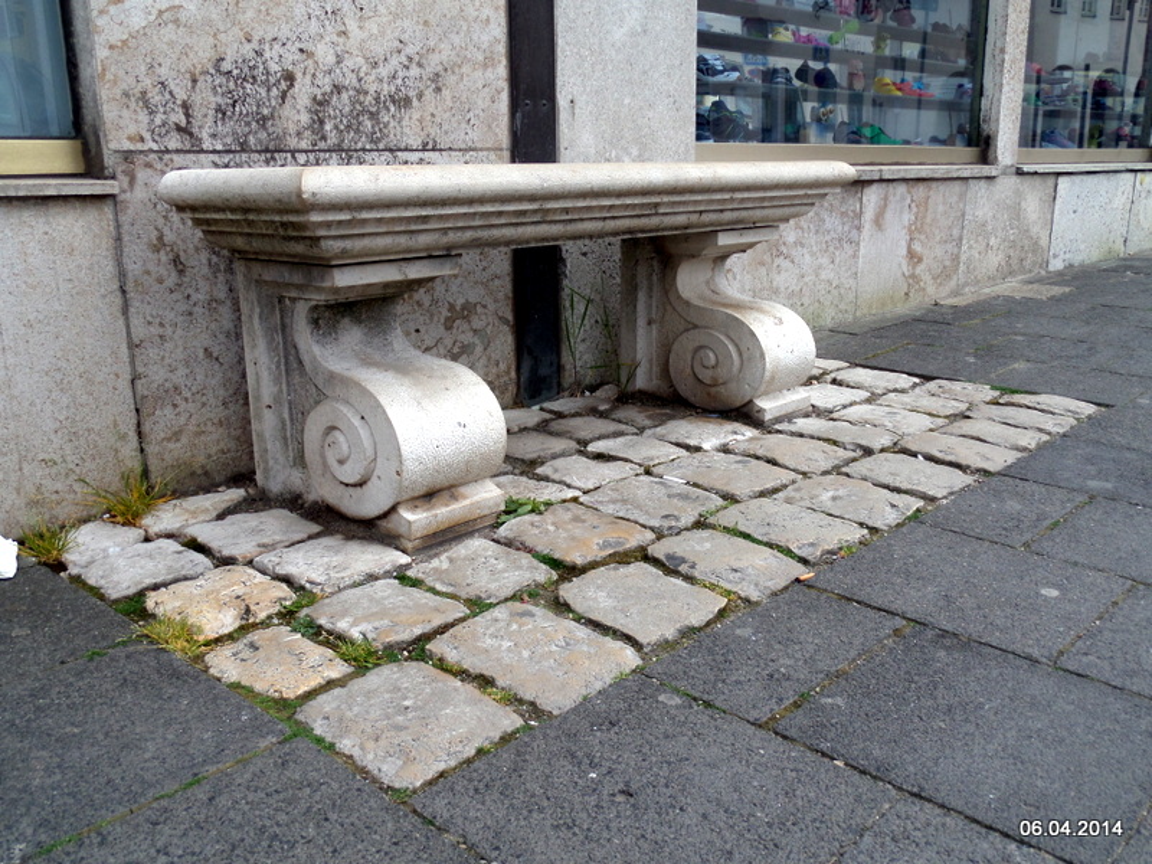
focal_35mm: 32
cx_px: 576
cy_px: 432
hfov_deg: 56.8
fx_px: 1065
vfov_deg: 44.2
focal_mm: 5.3
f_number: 3.4
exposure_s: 1/250
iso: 80
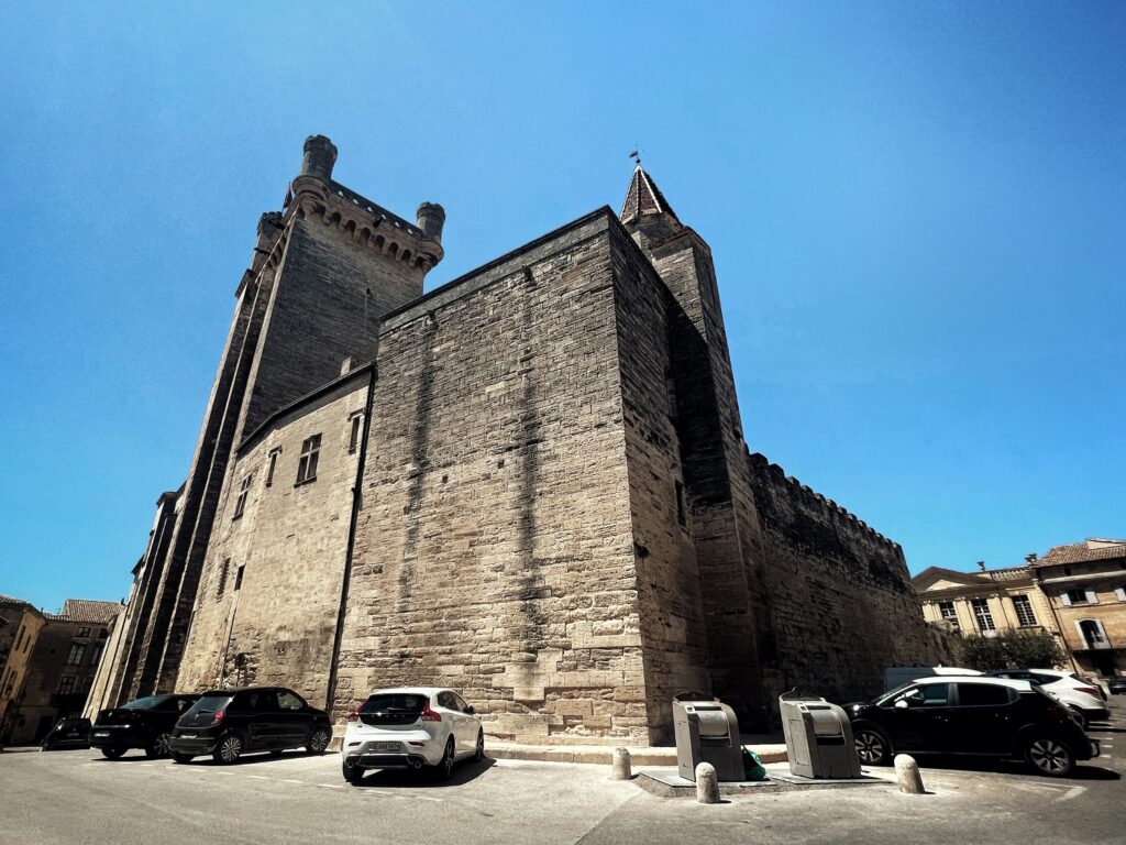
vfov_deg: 89.9
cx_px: 563
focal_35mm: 13
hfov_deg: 106.2
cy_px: 422
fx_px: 423
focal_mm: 1.57
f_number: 1.8
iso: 32
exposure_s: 1/1309
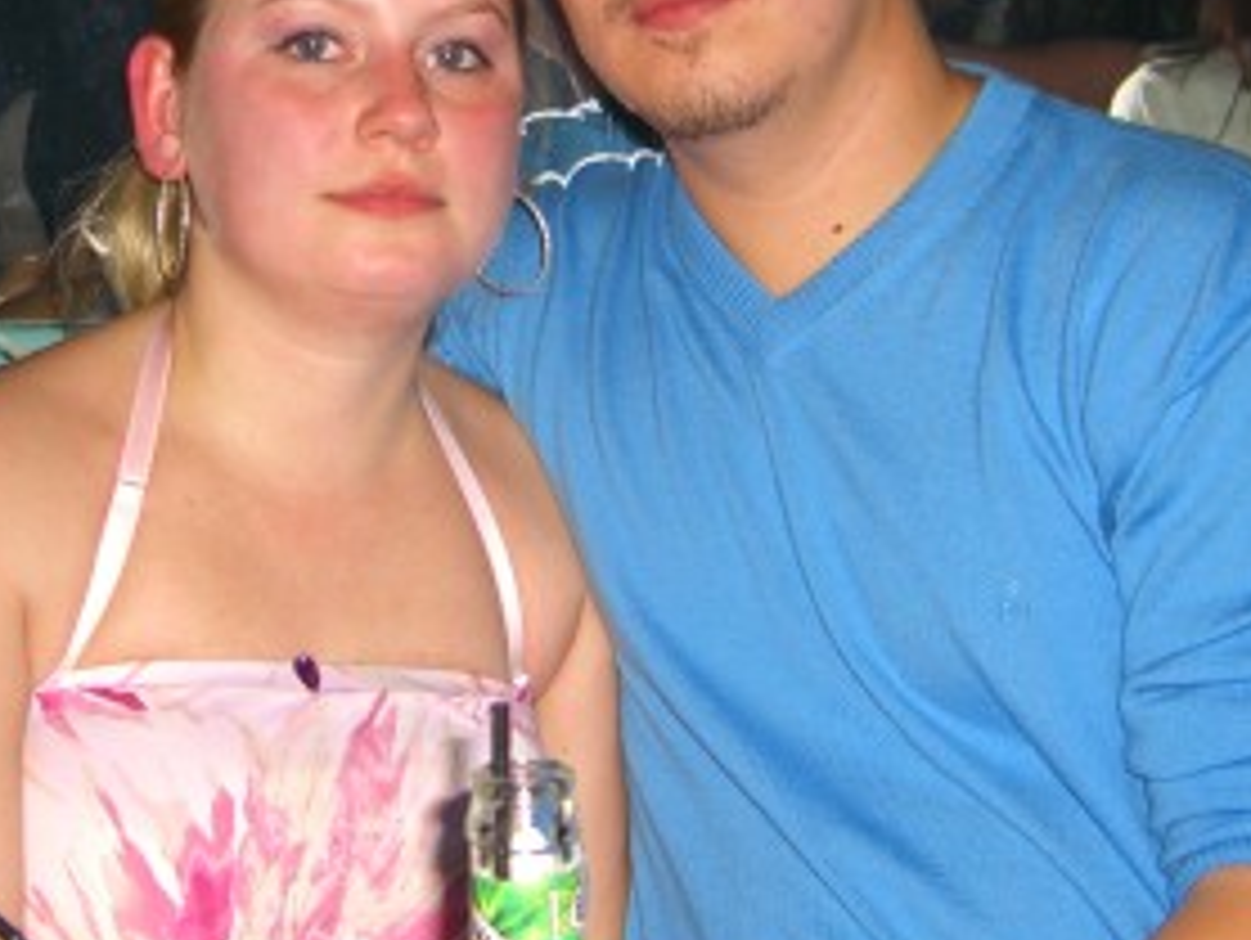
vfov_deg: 17.9
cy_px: 283
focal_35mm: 82
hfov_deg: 23.8
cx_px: 495
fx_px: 2966
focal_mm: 7.9
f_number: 2.8
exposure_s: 1/60
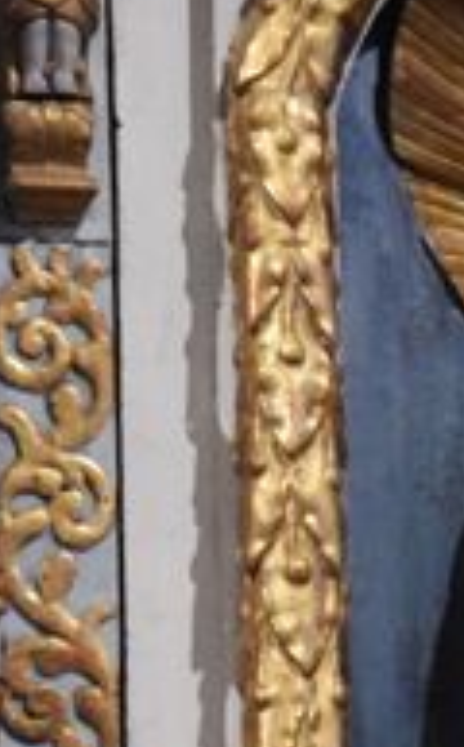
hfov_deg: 2.5
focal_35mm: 528
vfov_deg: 4.0
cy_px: 983
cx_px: 760
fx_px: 10720
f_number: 4.5
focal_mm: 95
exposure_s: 1/125
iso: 8000
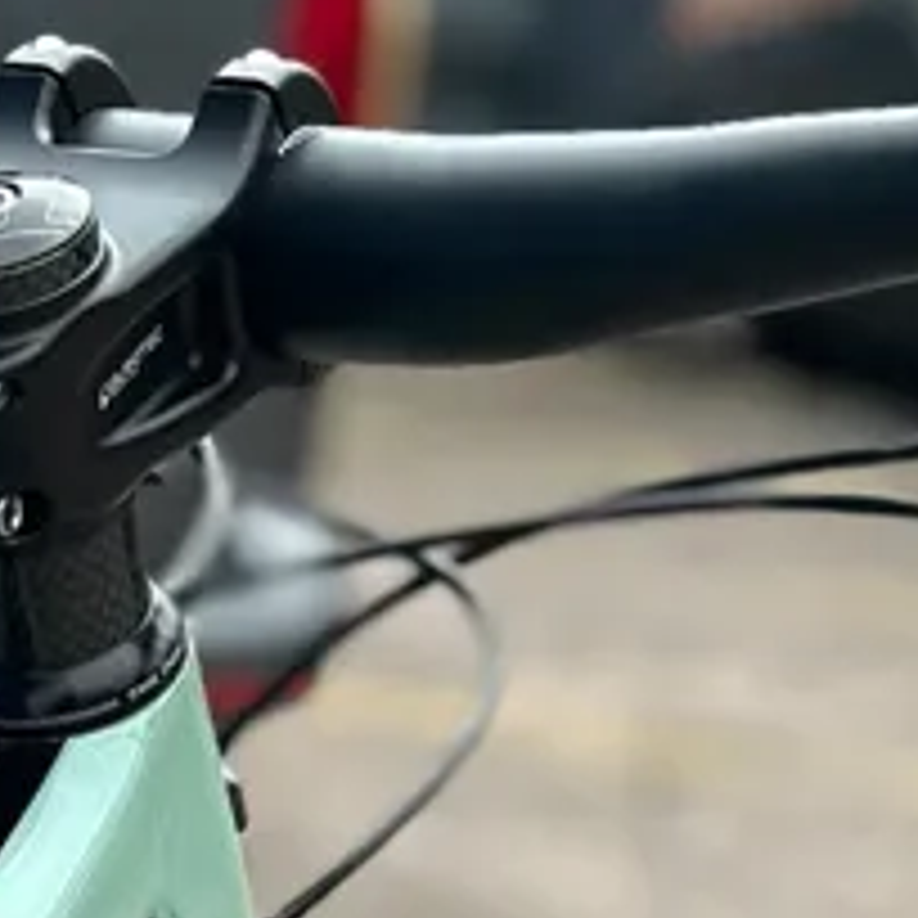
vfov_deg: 13.3
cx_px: -140
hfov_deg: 15.2
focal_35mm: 111
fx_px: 3330
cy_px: 1876
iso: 80
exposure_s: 1/1304
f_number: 1.78
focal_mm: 6.86
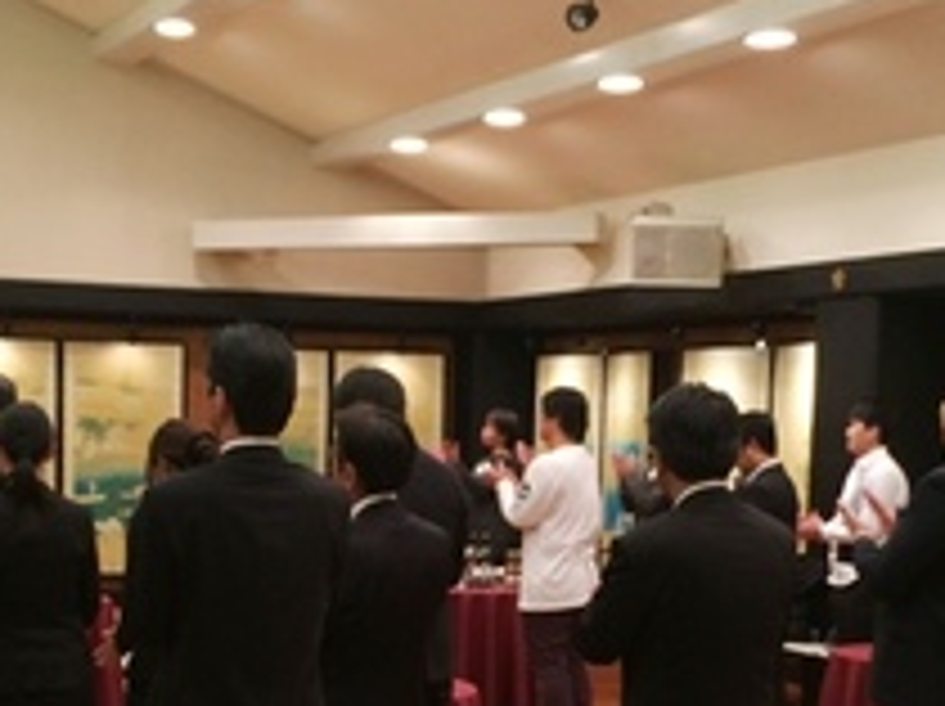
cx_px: 418
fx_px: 2072
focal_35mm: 76
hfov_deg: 25.7
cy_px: 594
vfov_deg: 19.1
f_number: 2.2
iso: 64
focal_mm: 4.15
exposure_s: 1/30
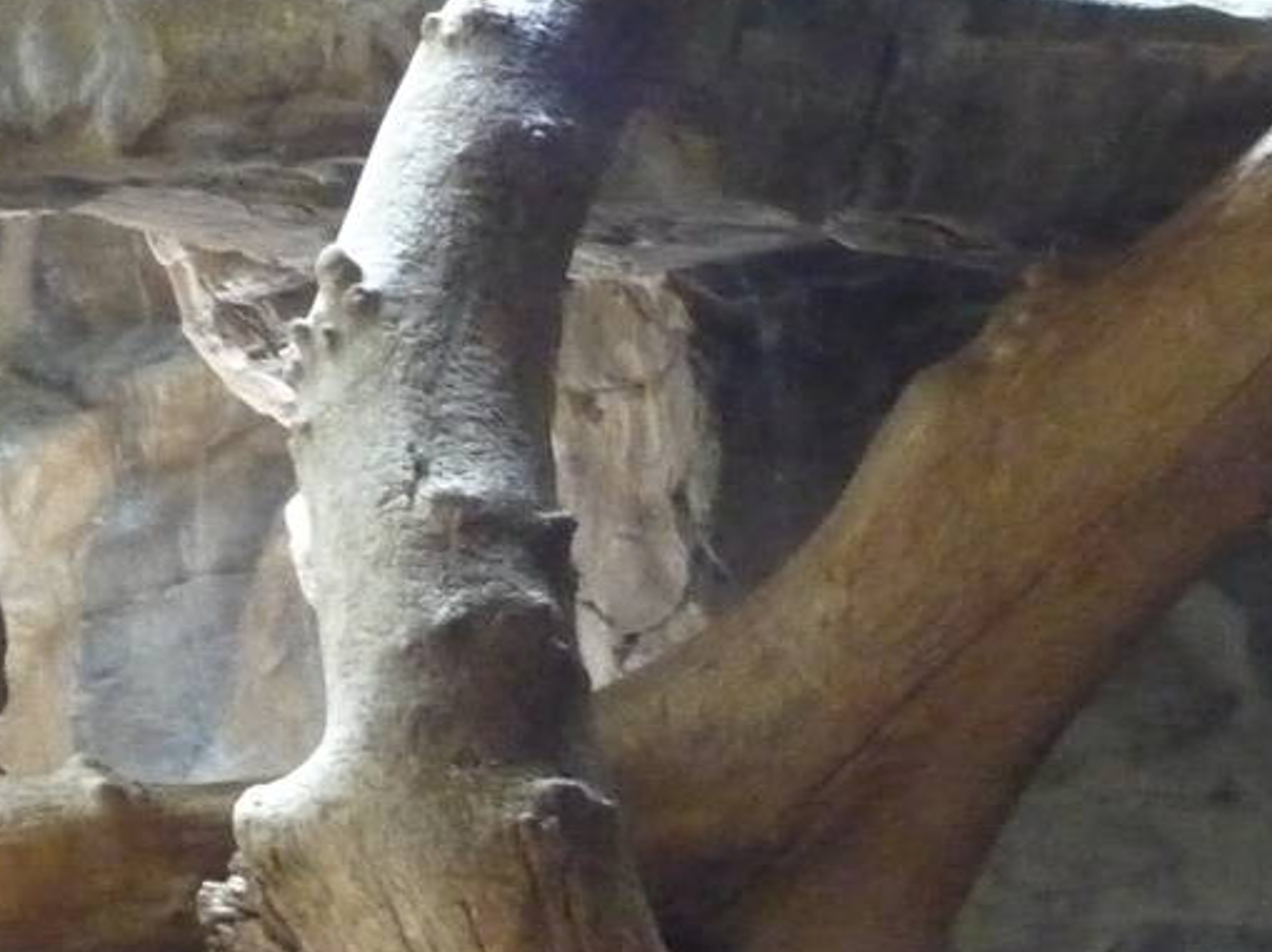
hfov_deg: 13.1
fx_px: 5545
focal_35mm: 151
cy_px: 505
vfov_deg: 9.8
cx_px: 602
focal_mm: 8
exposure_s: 1/15
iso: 800
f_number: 4.2
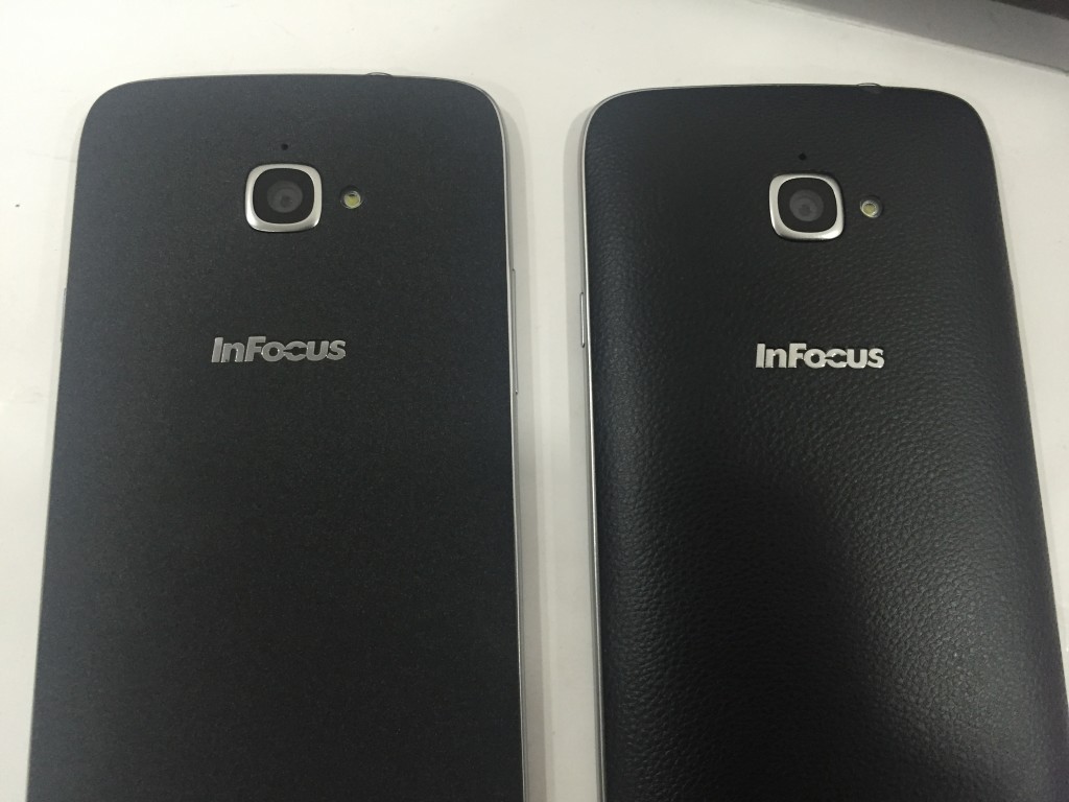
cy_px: 401
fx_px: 896
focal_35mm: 29
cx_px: 534
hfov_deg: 61.7
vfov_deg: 48.2
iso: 250
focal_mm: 4.15
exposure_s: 1/33
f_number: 2.2
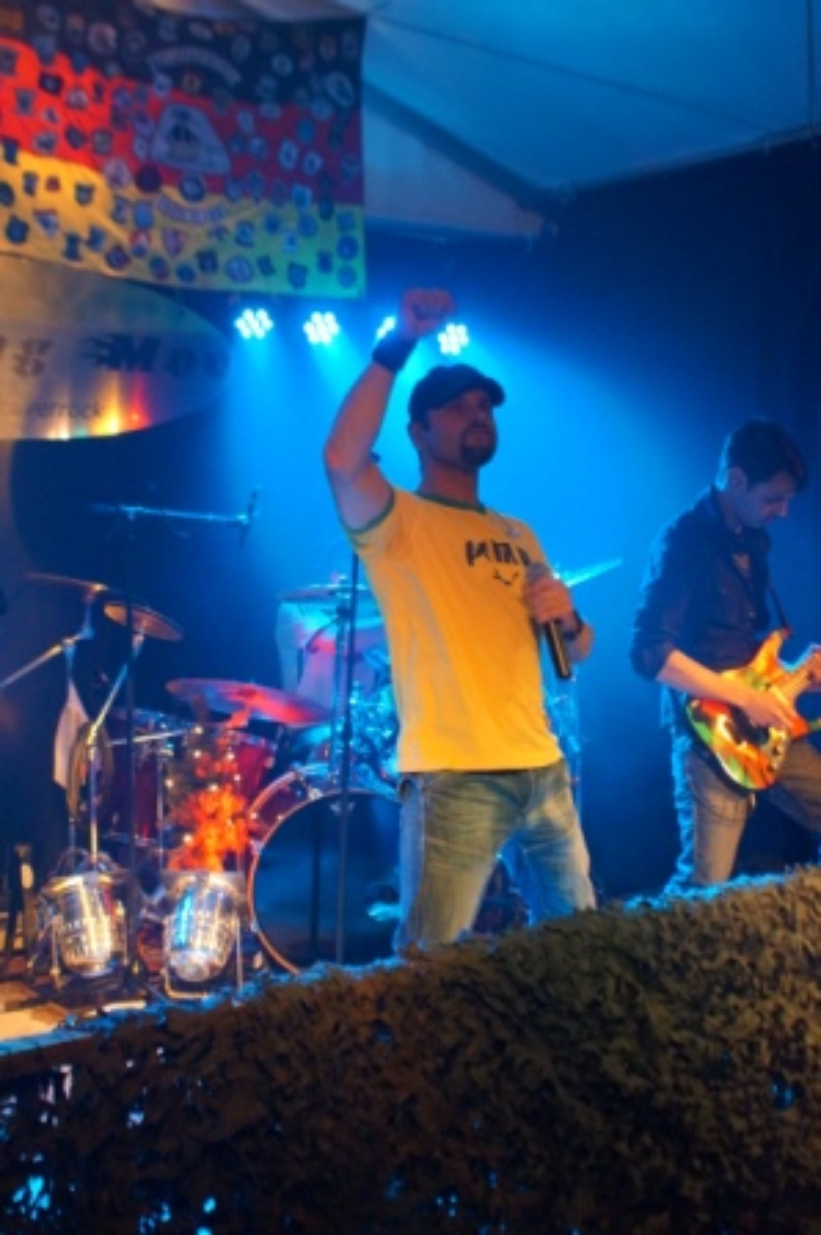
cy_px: 618
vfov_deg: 46.4
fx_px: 1439
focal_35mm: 42
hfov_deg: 31.8
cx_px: 410
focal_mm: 28
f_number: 3.5
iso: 3200
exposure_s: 1/125
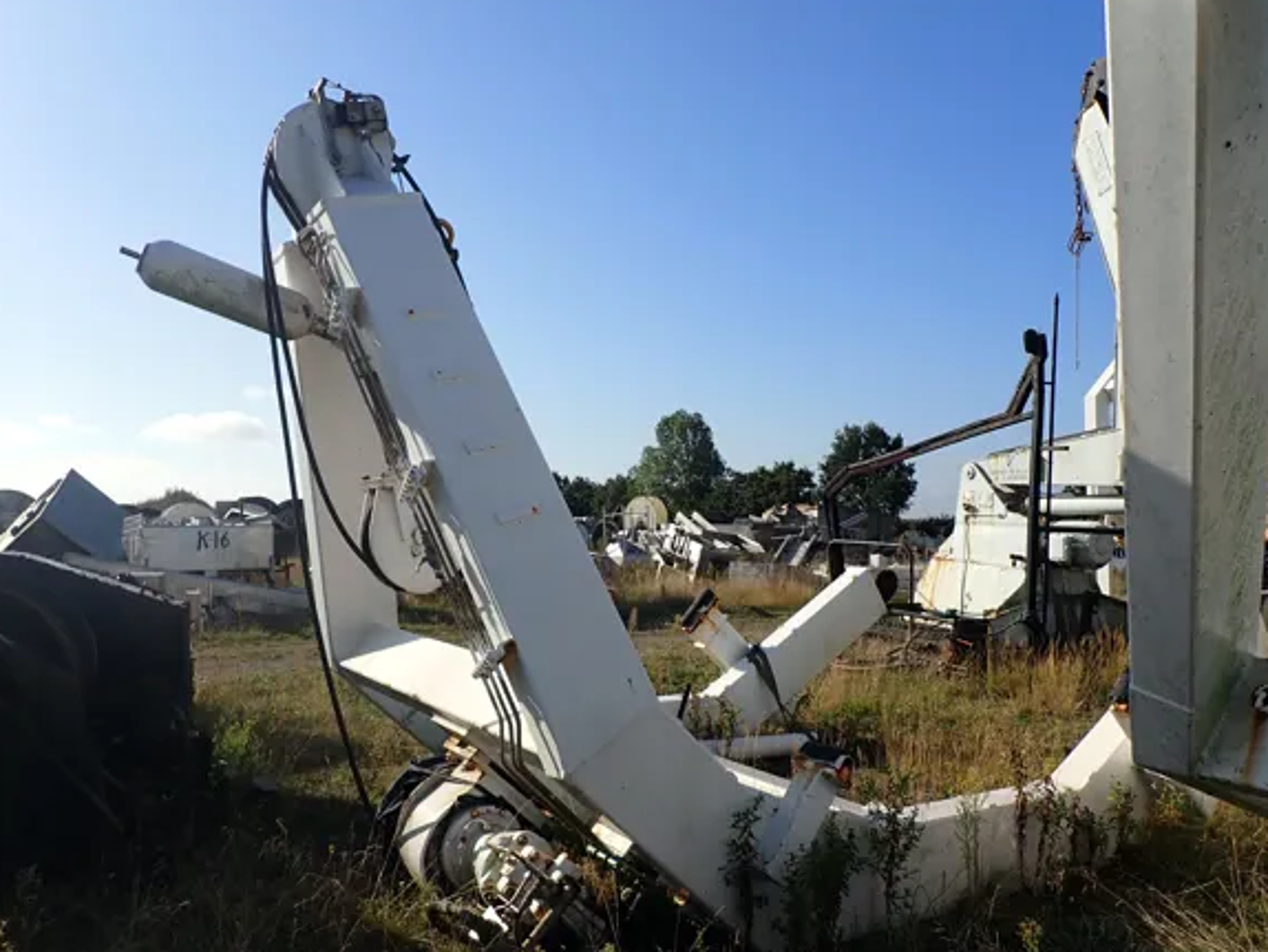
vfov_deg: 51.4
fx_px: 989
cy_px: 500
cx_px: 634
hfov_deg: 65.3
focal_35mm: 27
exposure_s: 1/250
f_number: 8
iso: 100
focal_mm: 4.5
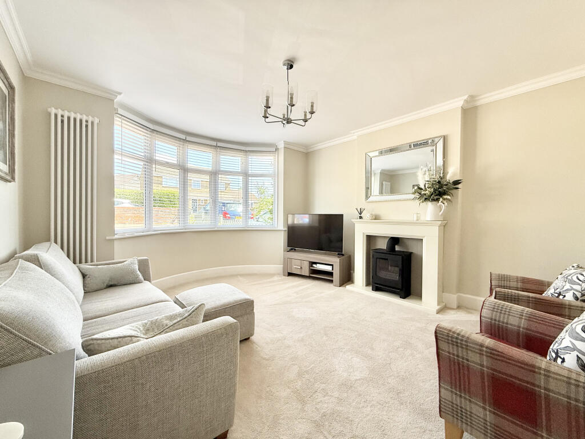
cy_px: 220
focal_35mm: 14
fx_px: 237
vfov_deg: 85.7
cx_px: 292
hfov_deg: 102.1
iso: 64
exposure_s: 1/133
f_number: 2.2
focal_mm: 2.22
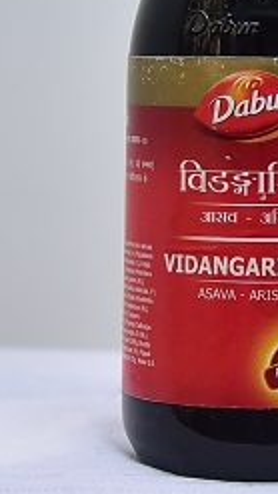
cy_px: 178
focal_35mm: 89
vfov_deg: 23.8
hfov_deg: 13.4
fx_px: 1166
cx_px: 282
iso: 1250
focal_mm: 40
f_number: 4
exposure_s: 1/125
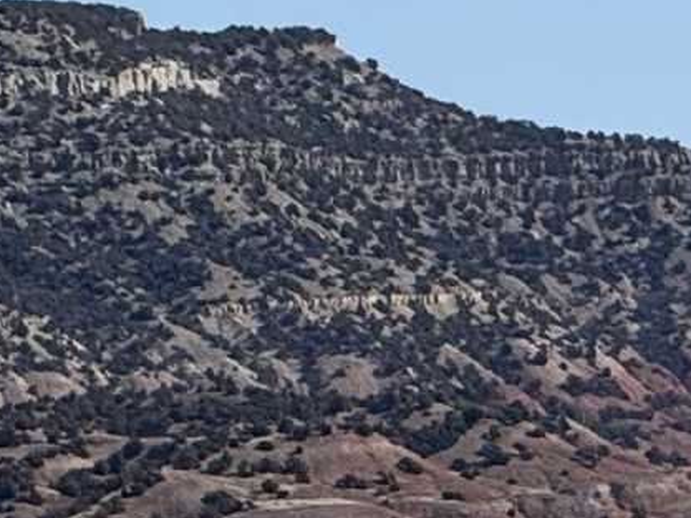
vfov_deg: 1.7
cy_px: 710
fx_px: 17631
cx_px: 1181
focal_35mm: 883
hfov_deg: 2.2
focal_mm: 15.66
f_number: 2.8
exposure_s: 1/2358
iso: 50
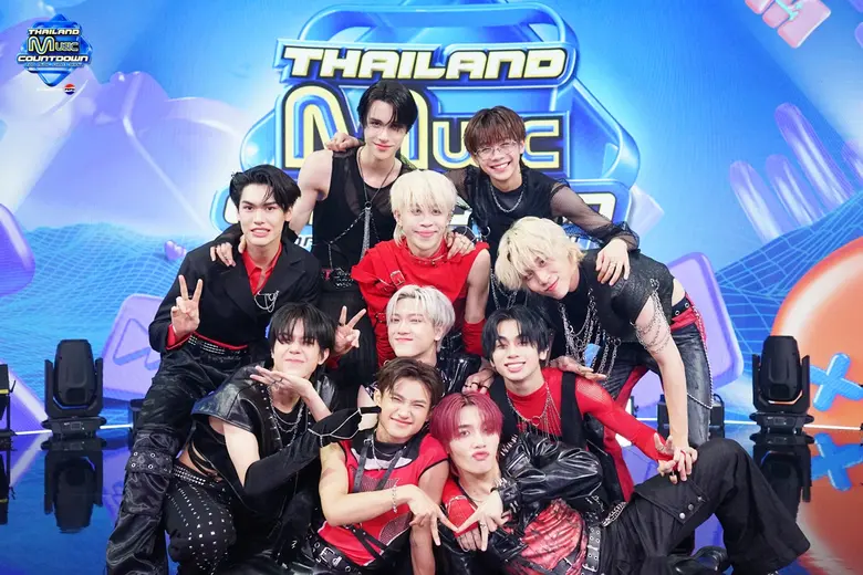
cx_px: 432
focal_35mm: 35
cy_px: 288
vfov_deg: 37.9
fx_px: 839
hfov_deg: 54.4
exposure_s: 1/320
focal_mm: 35
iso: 3200
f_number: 4.5
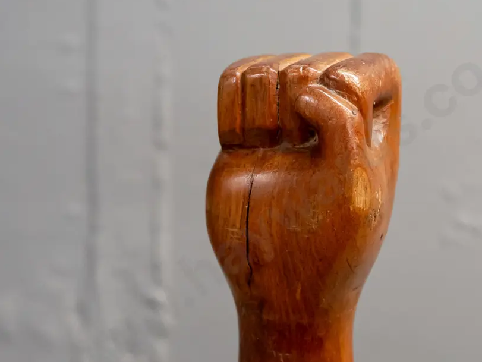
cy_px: 202
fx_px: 738
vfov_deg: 27.5
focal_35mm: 53
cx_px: 304
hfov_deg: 35.9
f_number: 5
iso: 3200
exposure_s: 1/125
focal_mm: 21
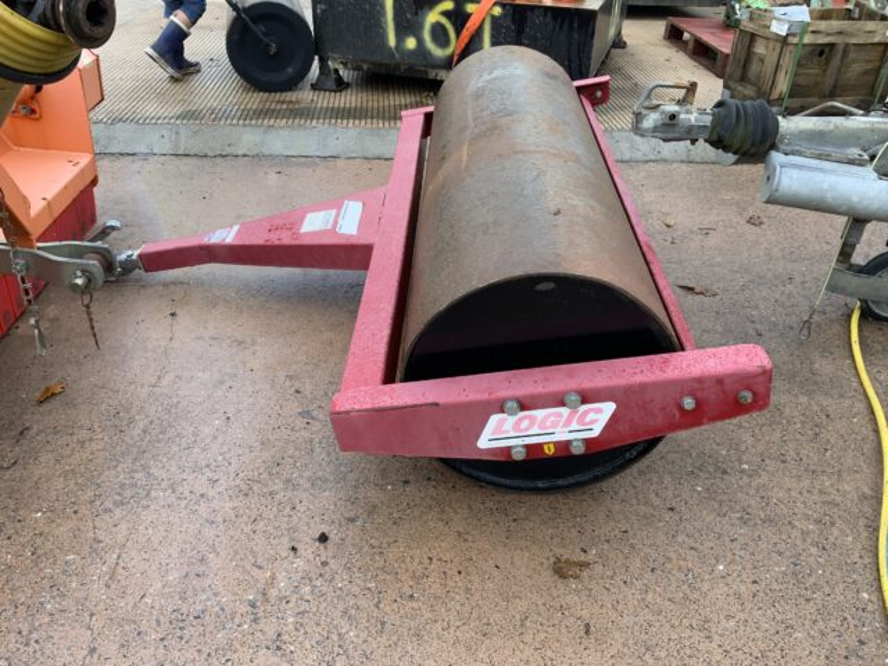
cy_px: 333
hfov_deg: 61.7
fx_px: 744
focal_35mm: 29
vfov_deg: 48.2
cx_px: 444
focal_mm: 3
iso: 32
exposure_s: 1/122
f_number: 1.8
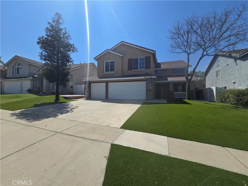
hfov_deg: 106.2
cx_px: 124
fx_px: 93
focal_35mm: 13
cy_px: 93
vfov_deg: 89.9
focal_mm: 2.2
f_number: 2.2
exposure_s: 1/3697
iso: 50
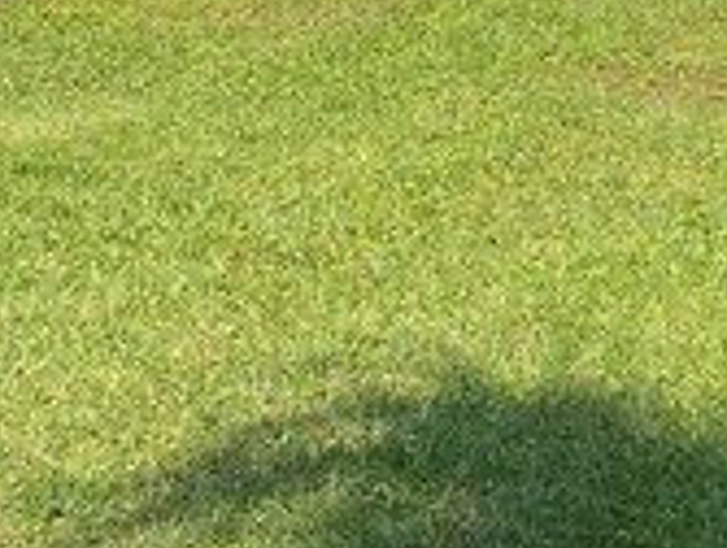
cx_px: 340
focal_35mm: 159
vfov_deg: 9.3
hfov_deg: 12.4
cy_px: 109
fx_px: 3347
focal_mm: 4.25
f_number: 1.8
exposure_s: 1/2755
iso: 32
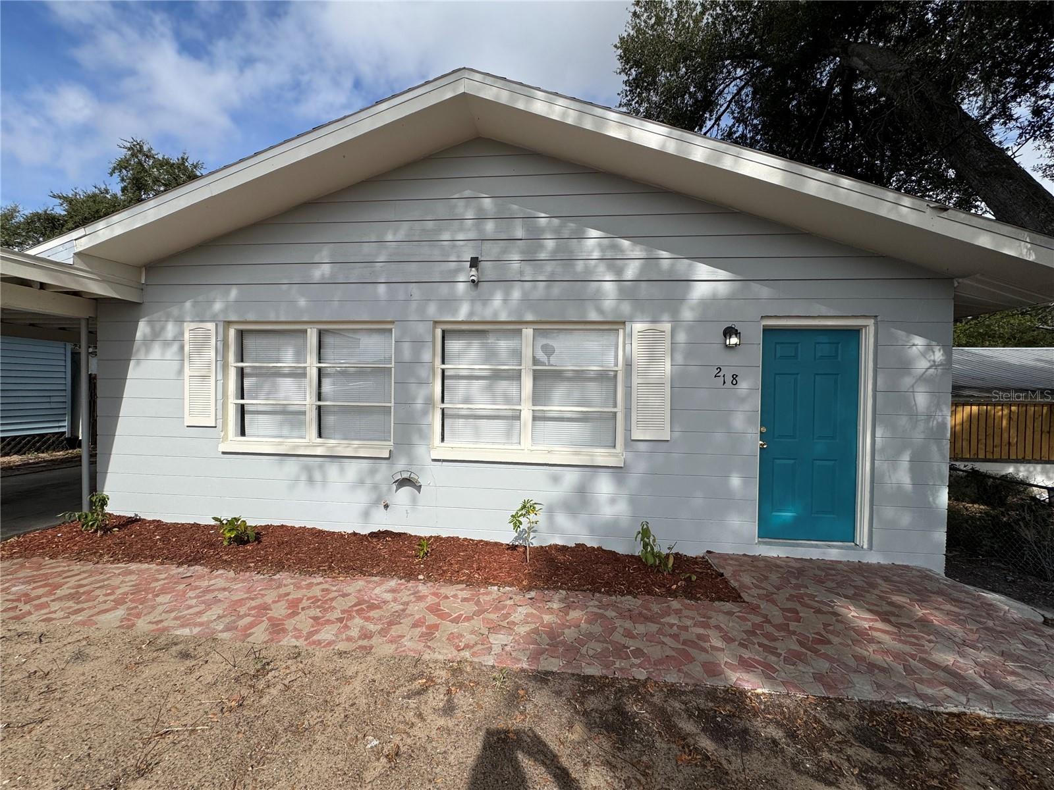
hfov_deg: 102.1
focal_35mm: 14
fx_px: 426
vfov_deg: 85.7
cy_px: 395
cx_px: 527
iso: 50
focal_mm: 2.22
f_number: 2.2
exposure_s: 1/3390
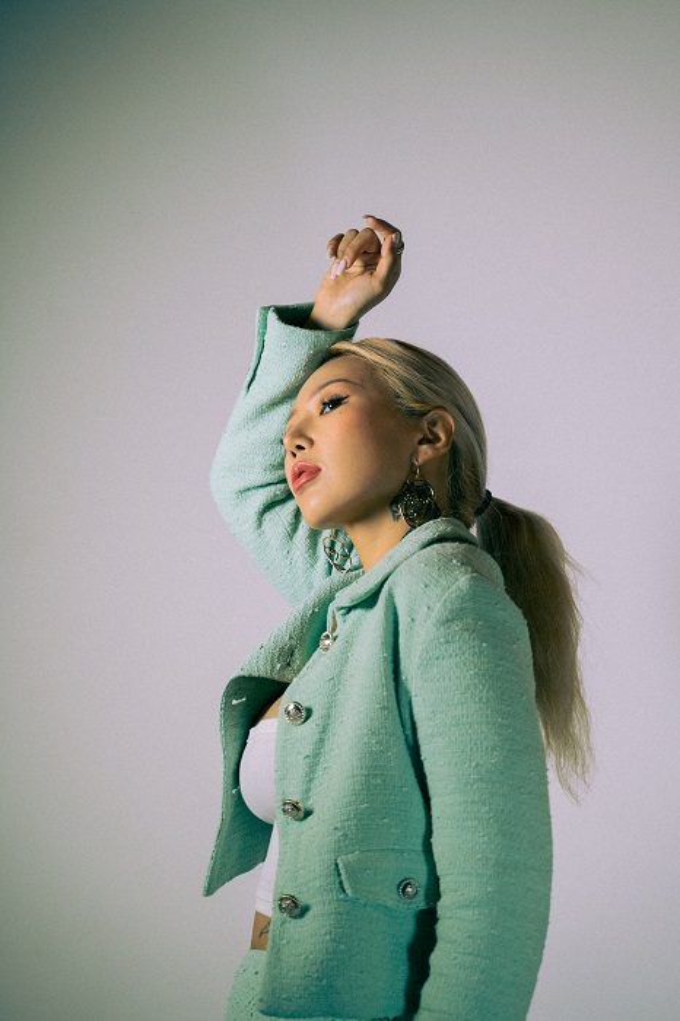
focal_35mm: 75
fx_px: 2127
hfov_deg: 18.2
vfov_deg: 27.0
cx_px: 340
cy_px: 510
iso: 400
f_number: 4
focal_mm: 75
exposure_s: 1/250
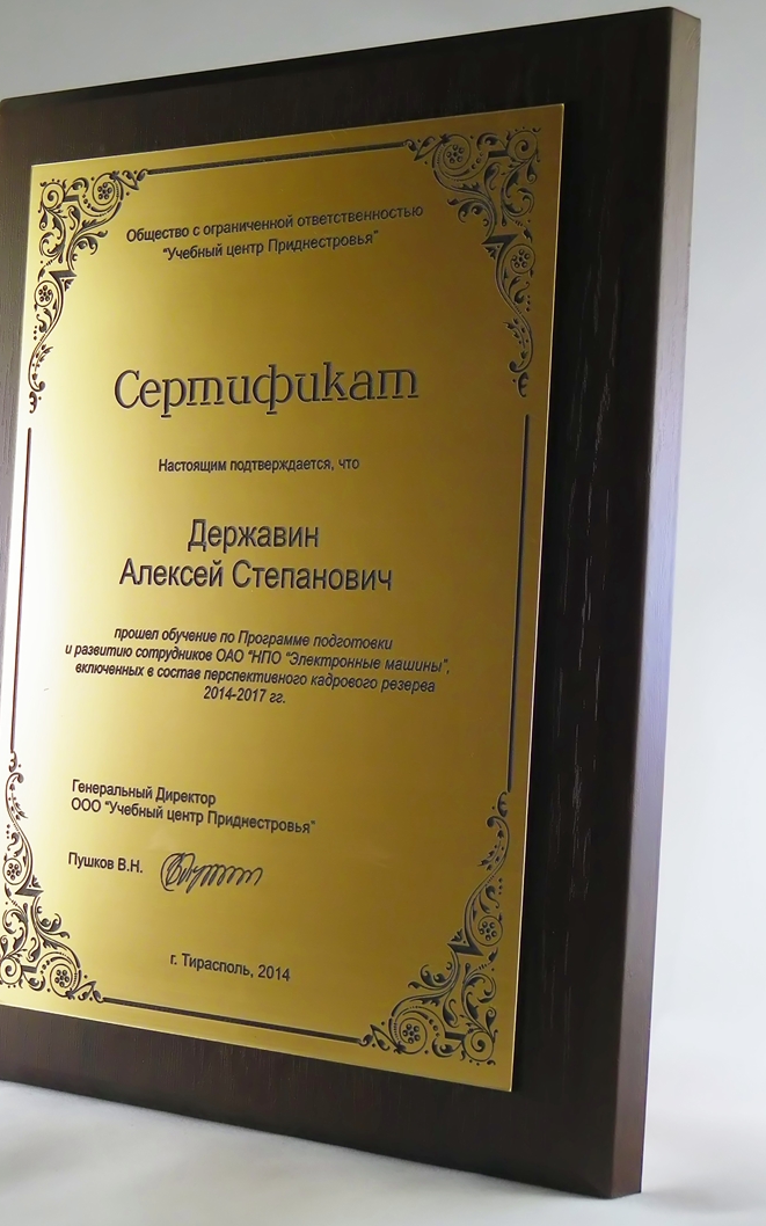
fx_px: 2539
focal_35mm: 76
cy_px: 610
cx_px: 323
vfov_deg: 27.1
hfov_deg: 17.1
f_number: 4.9
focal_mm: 12.5
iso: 200
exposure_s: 1/6
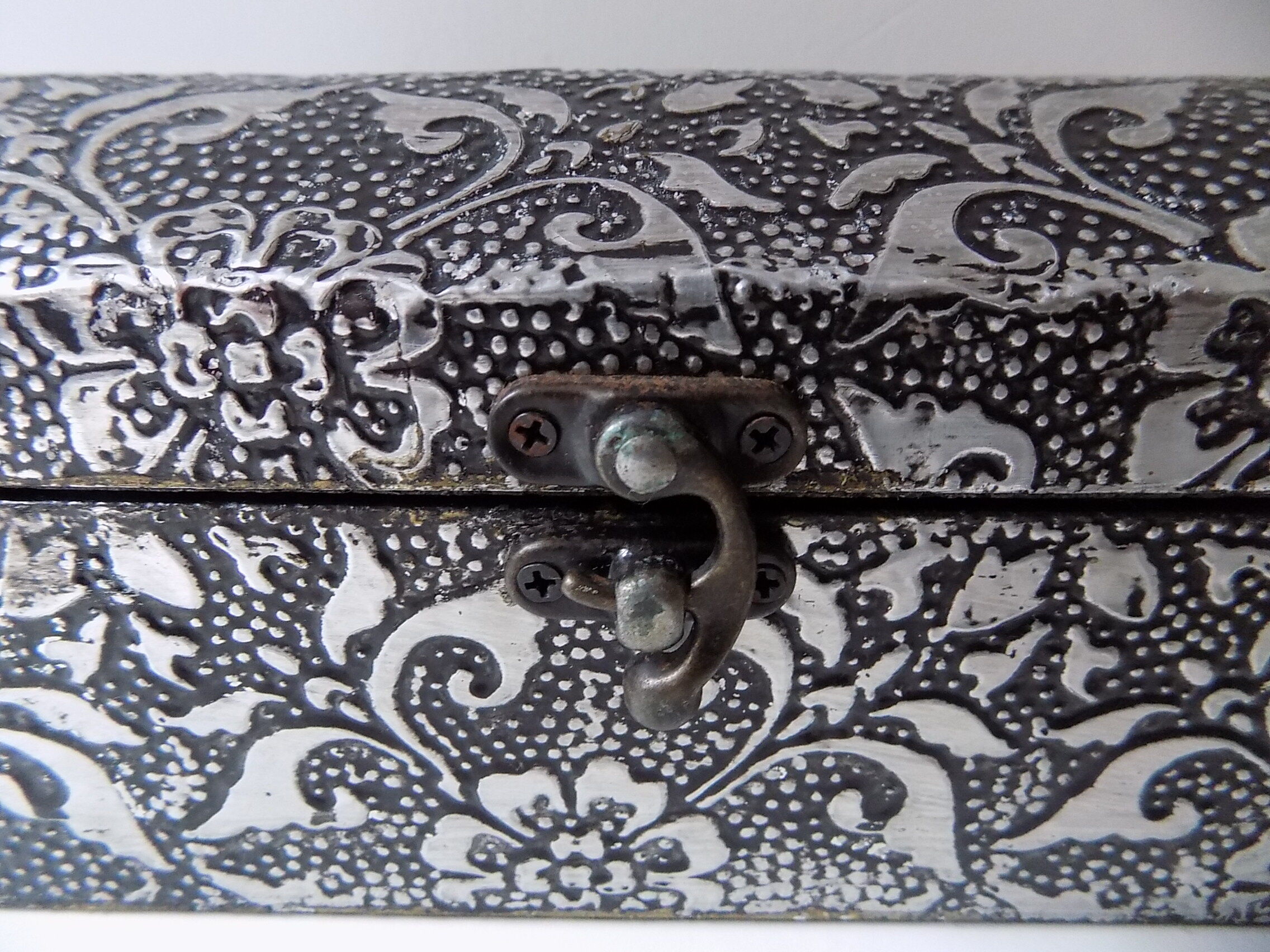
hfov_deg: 73.9
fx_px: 844
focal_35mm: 23
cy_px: 476
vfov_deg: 58.9
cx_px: 635
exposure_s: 1/30
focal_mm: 4
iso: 400
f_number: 3.1
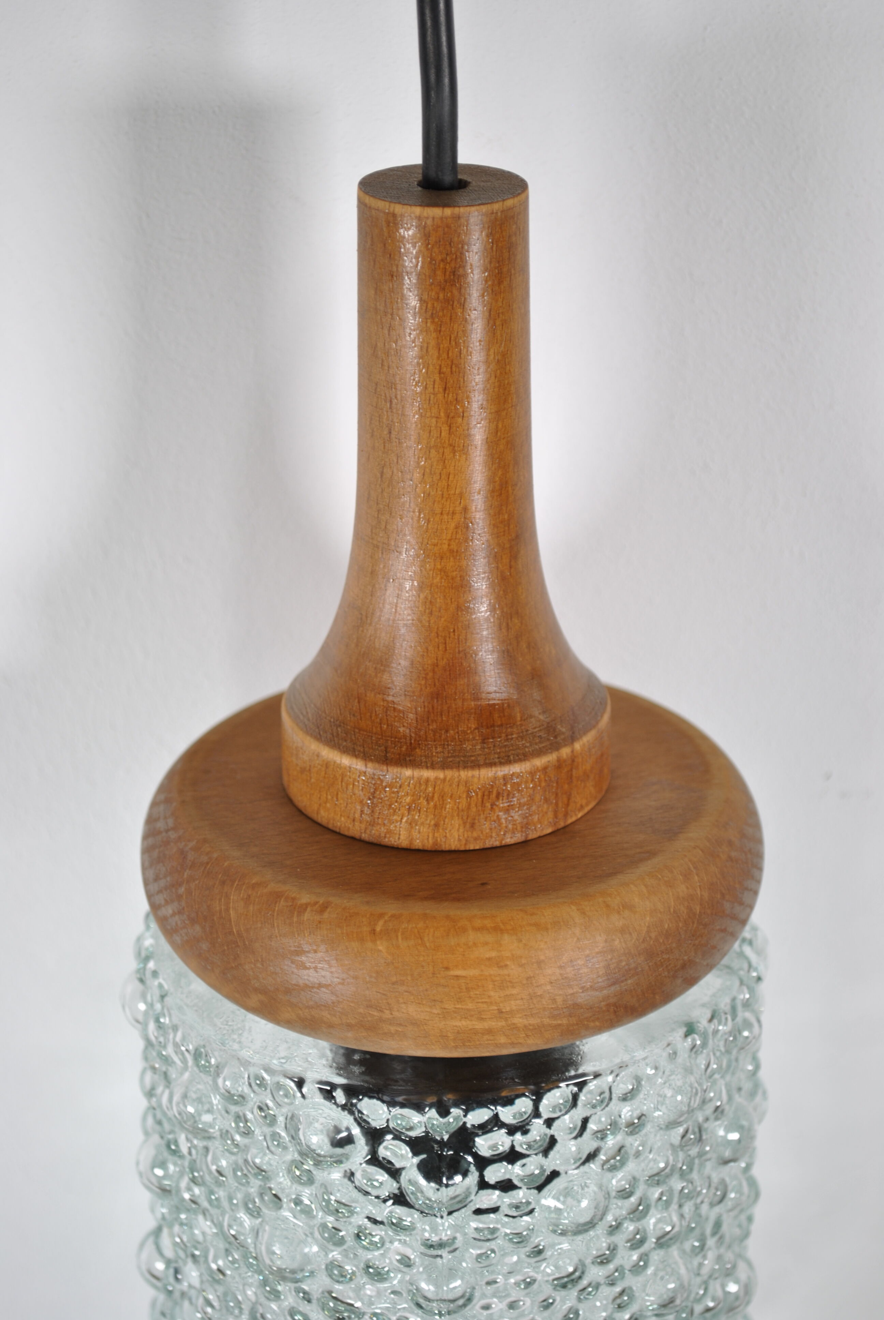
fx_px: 2754
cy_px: 660
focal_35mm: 75
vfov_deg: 27.0
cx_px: 442
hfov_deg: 18.2
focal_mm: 50
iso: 100
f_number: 5.6
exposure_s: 1/30
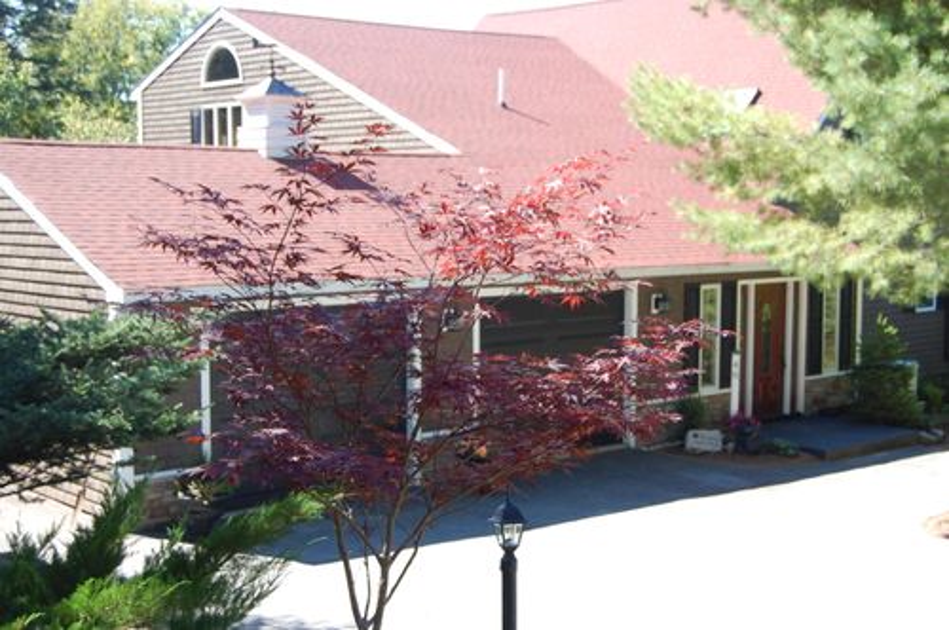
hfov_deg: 38.9
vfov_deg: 26.4
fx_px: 1343
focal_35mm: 51
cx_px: 474
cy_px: 315
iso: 200
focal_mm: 34
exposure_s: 1/125
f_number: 5.6
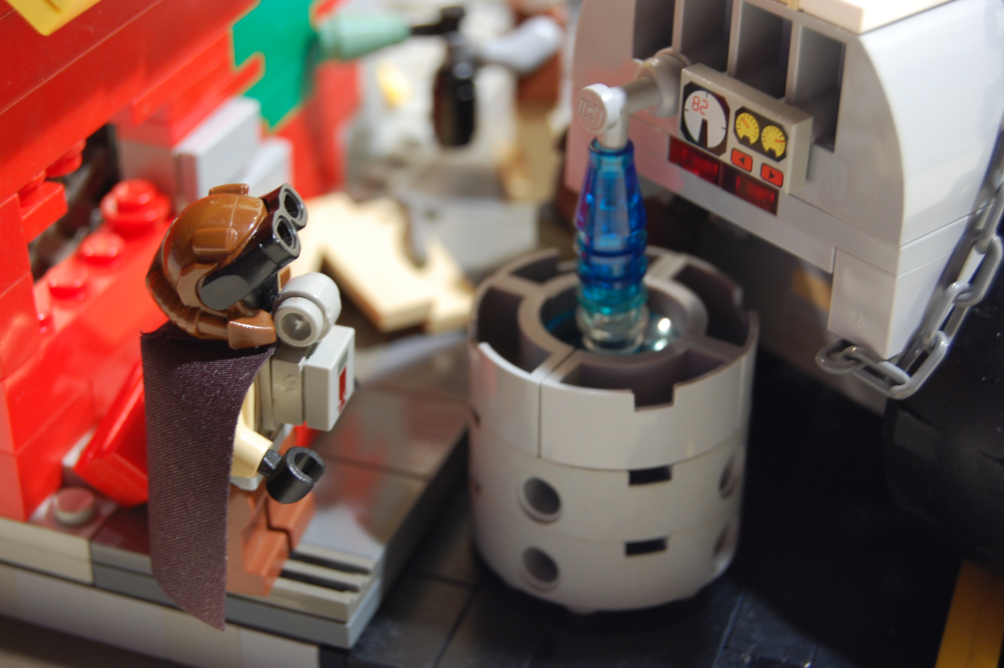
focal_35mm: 72
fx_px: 2006
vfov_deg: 18.9
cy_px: 334
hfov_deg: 28.1
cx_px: 502
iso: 400
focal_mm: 48
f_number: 7.1
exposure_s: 1/4
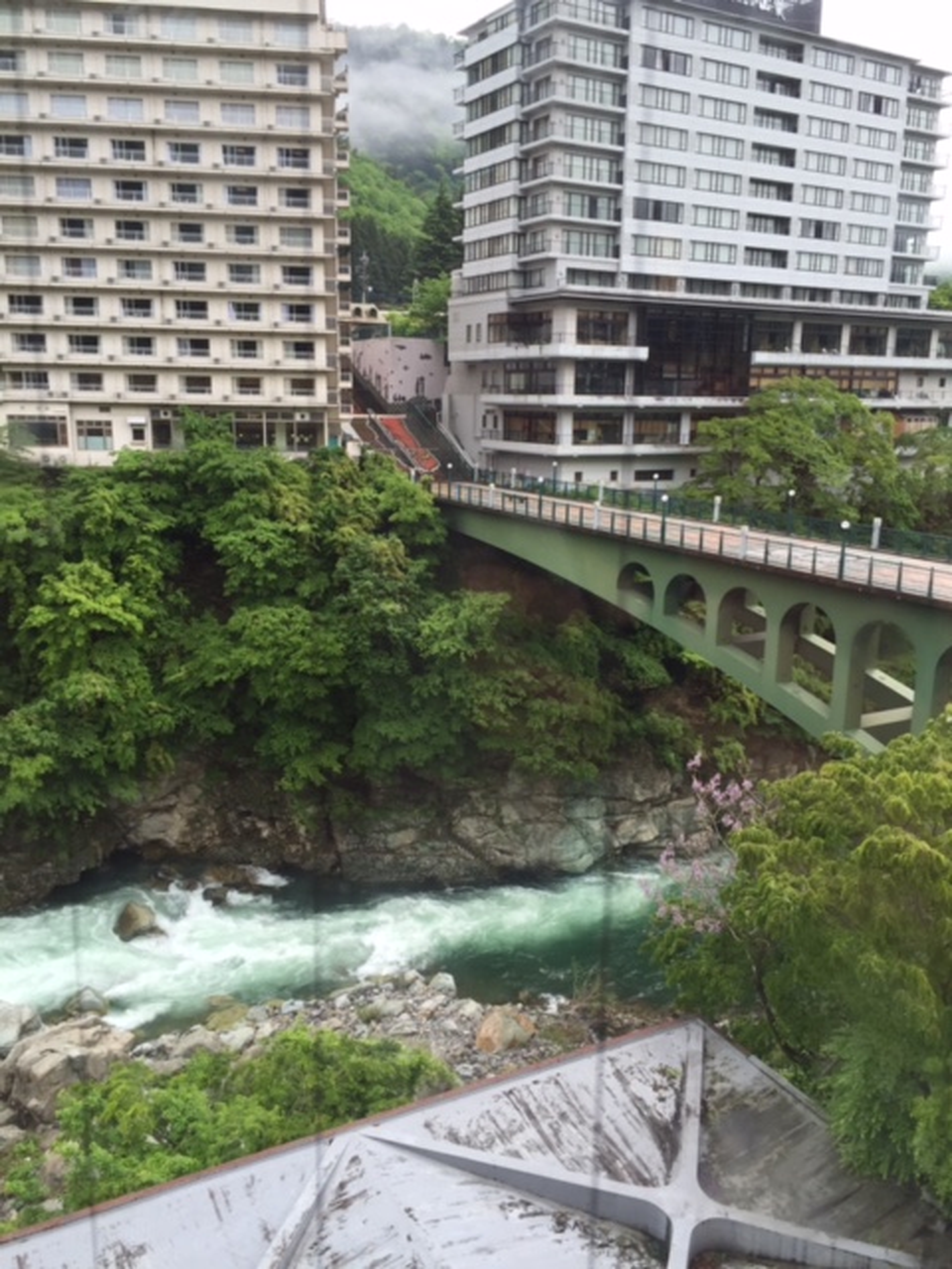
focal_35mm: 29
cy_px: 634
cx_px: 476
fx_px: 1063
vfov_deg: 61.7
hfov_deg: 48.2
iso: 32
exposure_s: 1/434
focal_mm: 4.15
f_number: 2.2
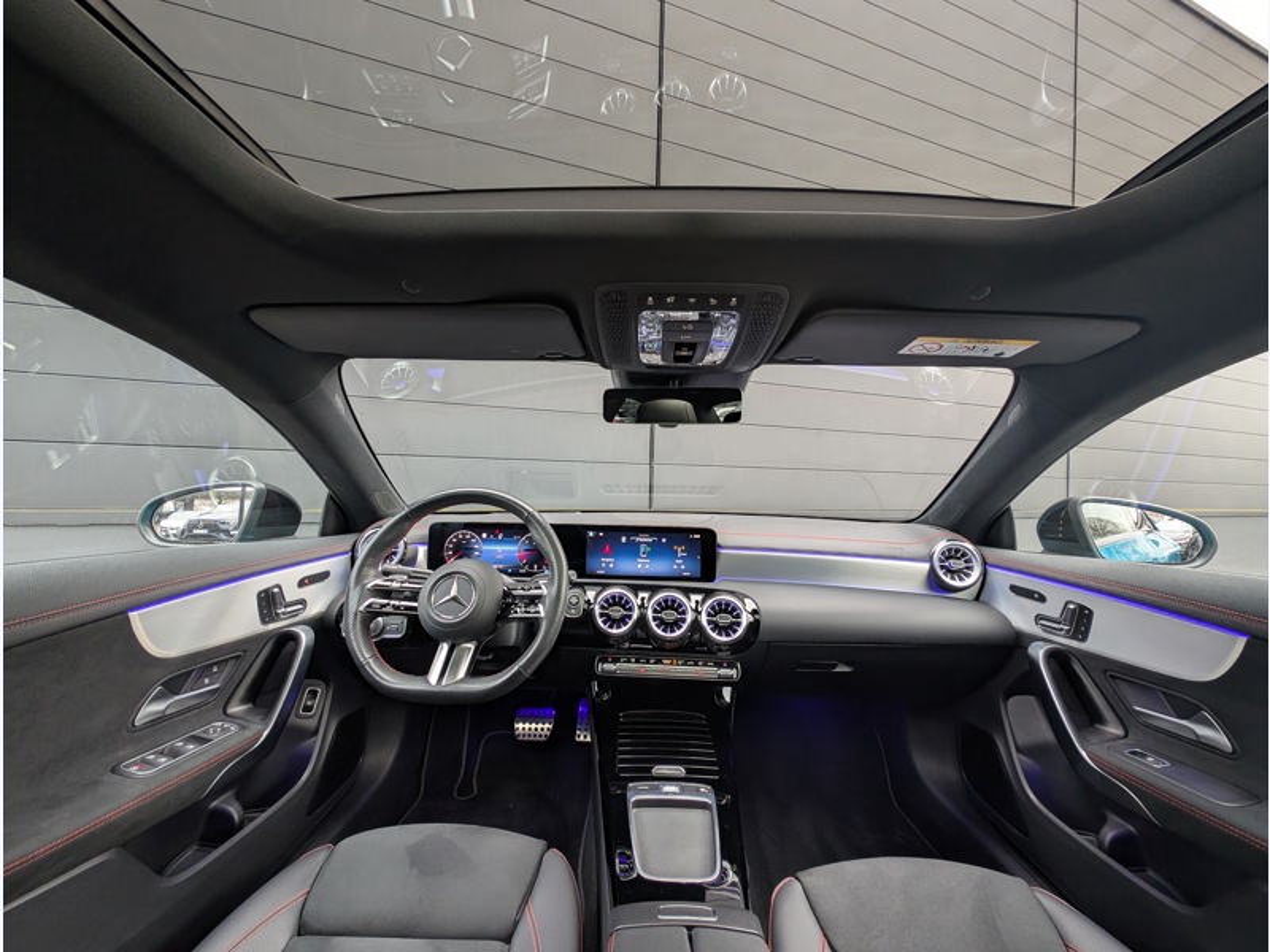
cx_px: 635
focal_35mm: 12
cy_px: 476
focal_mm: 2.23
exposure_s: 1/28.4
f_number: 1.95
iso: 112
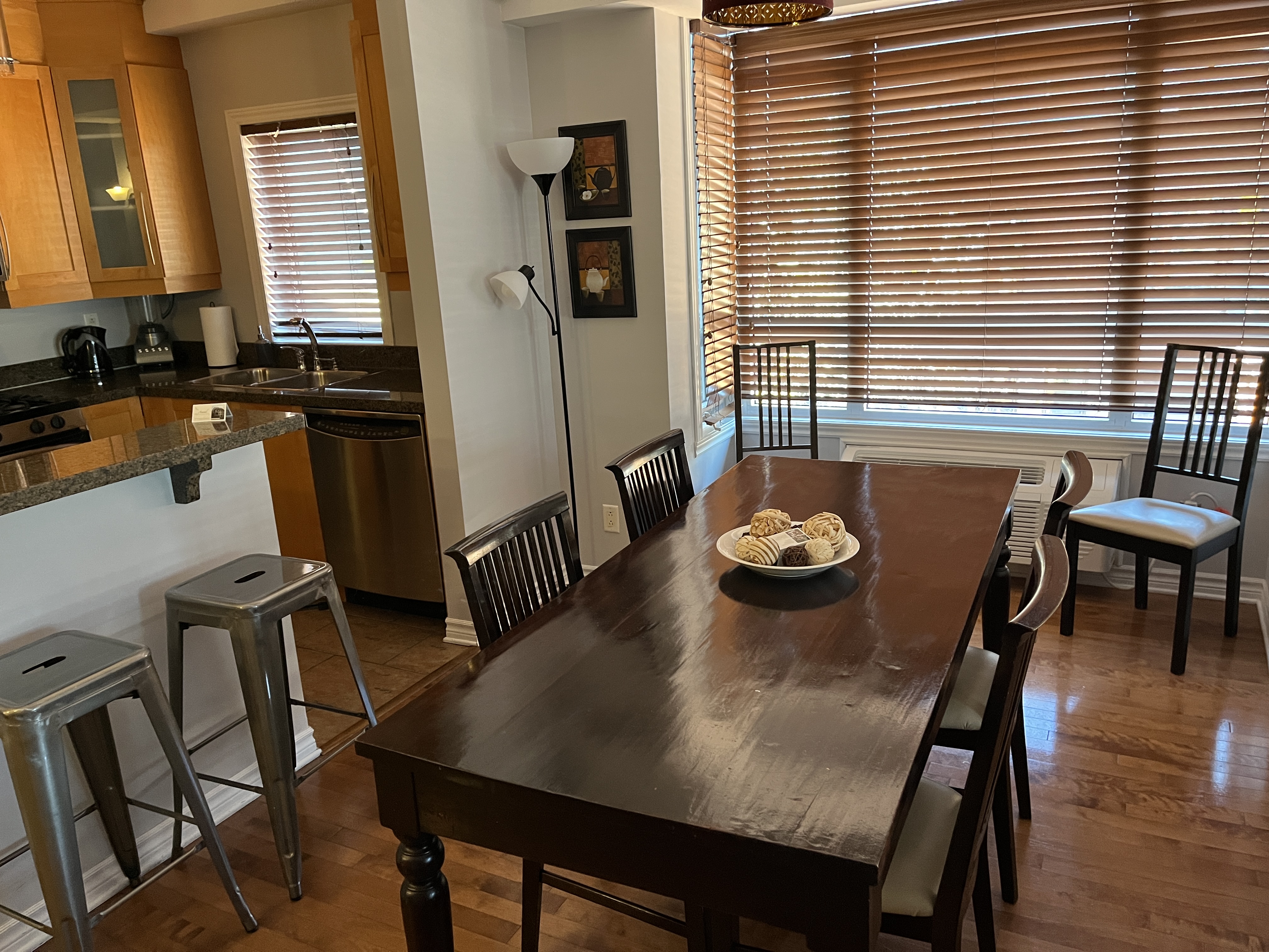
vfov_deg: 53.1
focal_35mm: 26
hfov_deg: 67.3
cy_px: 476
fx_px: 953
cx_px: 634
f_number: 1.6
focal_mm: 5.1
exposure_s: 1/60
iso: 400
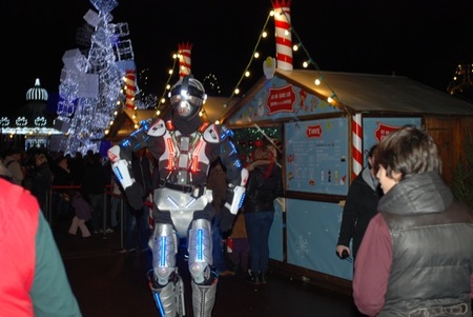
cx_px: 236
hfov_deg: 46.4
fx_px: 552
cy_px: 158
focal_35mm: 42
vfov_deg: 32.0
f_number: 2.8
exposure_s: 1/60
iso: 200
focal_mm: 28
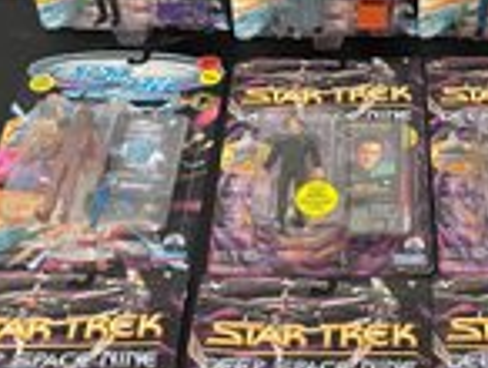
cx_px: 396
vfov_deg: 24.1
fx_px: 861
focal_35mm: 61
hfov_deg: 30.8
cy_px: 172
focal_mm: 4.2
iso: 160
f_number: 1.6
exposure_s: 1/60
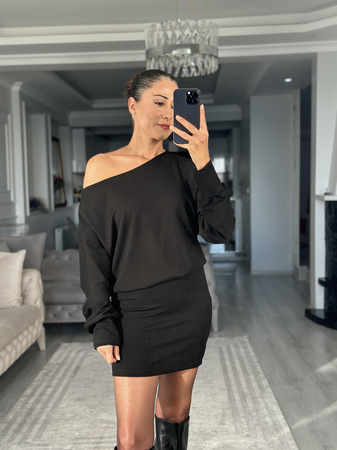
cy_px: 225
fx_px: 623
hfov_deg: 30.3
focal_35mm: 48
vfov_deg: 39.7
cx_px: 168
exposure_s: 1/218
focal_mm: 6.86
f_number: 1.78
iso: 80
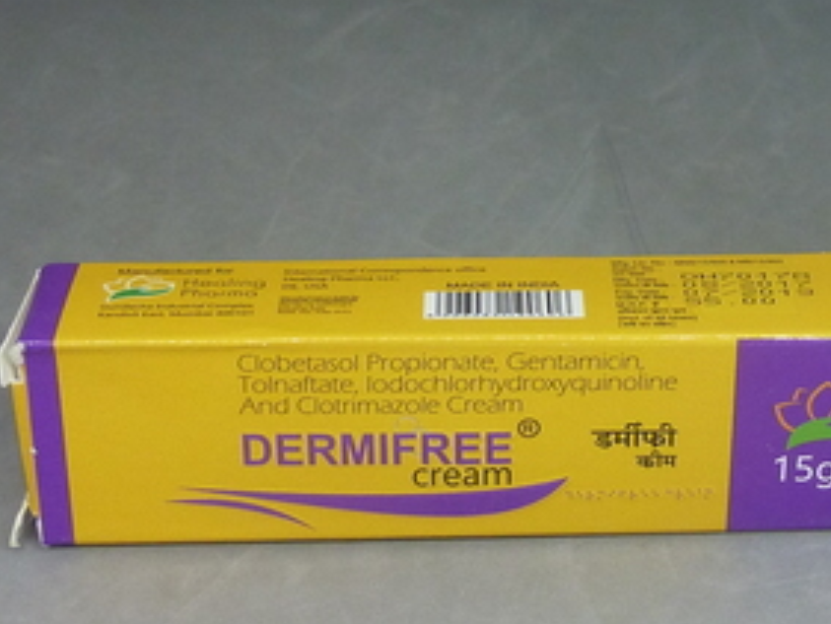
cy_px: 114
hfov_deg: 20.1
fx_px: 2306
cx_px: 701
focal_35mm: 96
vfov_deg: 15.3
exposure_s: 1/30
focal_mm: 6.1
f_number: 3.6
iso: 200
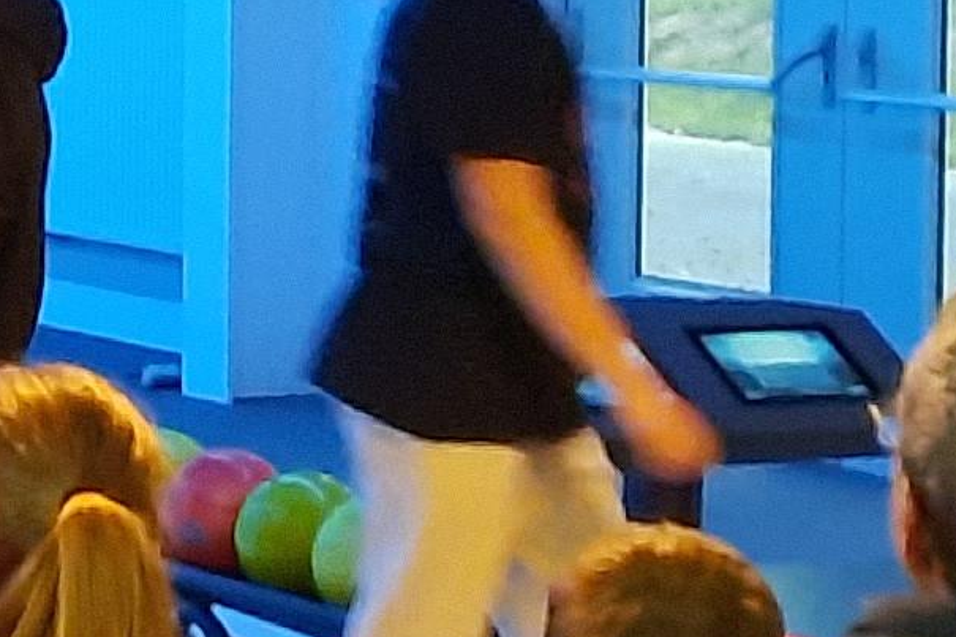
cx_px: -916
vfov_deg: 7.9
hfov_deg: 10.9
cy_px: -11
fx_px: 4566
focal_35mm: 172
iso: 800
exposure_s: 1/20
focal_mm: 4.6
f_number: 2
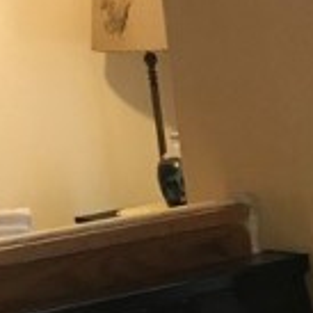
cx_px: 621
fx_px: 1422
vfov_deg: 12.4
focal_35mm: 139
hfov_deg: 11.4
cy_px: 336
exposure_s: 1/15
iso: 100
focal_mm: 3.99
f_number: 1.8
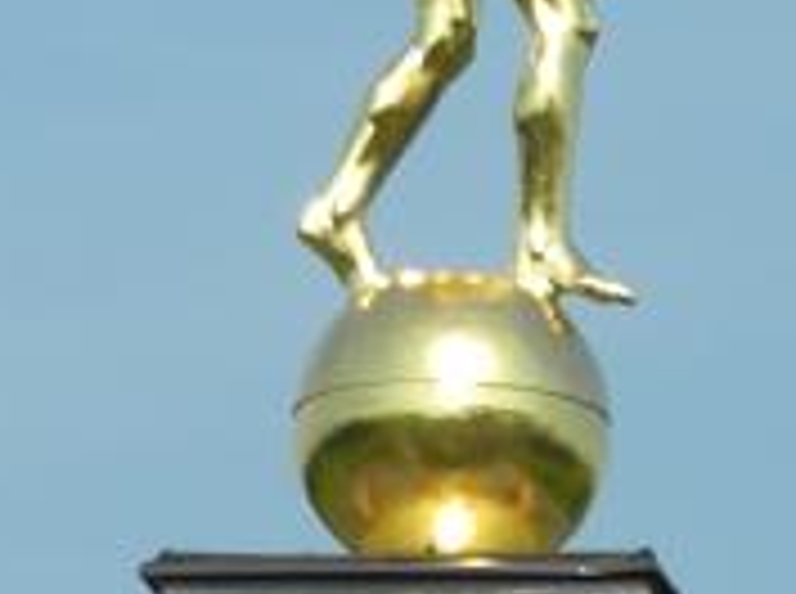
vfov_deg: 2.6
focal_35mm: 580
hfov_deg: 3.4
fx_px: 13310
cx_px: 405
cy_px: 32
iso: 100
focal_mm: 42.6
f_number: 5.6
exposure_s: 1/500
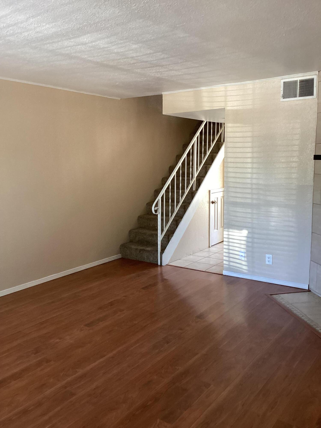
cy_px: 214
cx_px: 160
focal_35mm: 31
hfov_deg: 45.4
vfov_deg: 58.4
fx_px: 383
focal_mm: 3.3
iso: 200
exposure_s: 1/50
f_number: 2.4
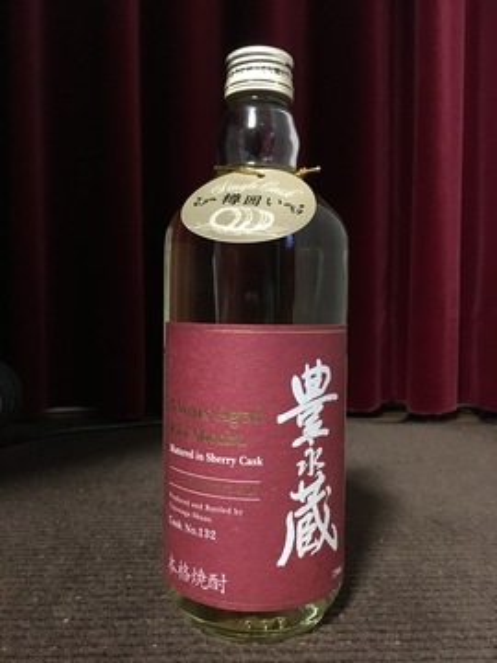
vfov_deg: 61.7
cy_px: 332
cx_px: 248
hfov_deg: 48.2
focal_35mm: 29
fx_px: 555
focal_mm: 4.15
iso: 320
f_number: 2.2
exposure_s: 1/15
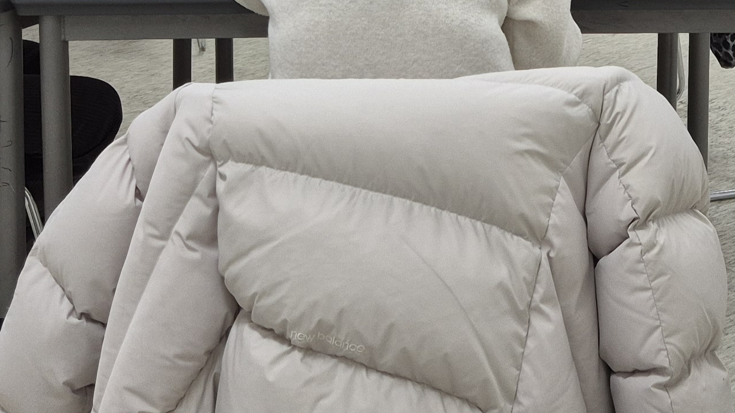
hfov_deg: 26.2
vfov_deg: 13.9
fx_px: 1540
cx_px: 628
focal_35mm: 79
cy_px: -285
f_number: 1.8
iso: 64
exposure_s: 1/120
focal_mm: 5.4
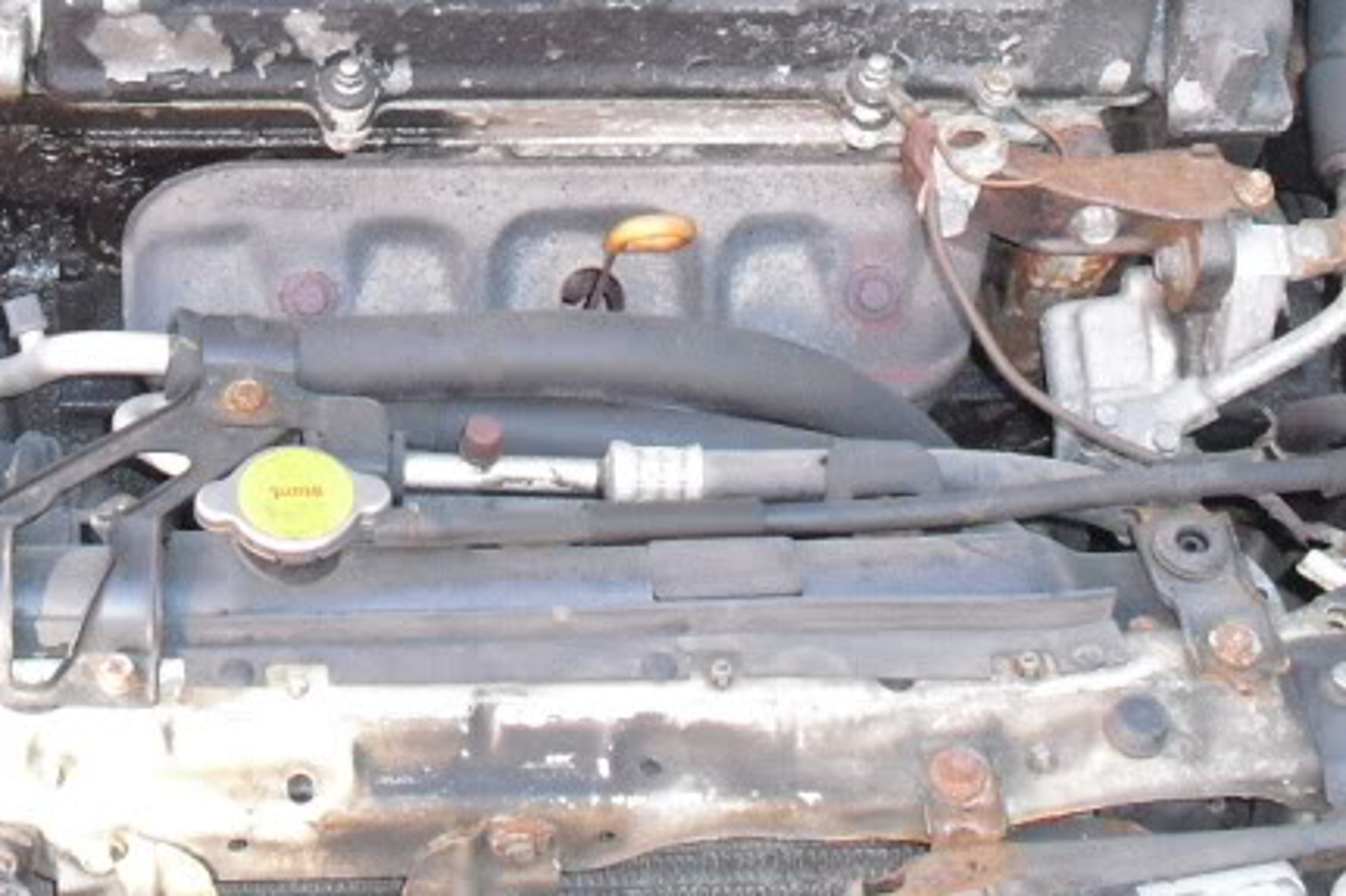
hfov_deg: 22.7
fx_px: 3326
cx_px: 353
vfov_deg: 14.9
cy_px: -119
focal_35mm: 89
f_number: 3.1
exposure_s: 1/125
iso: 400
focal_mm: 6.3
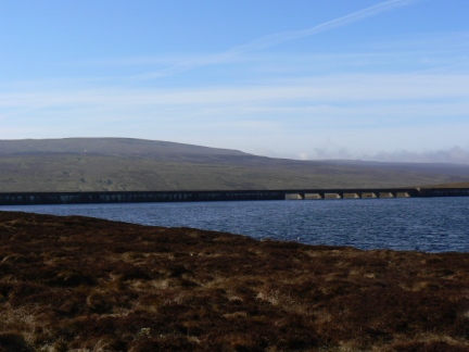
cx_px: 234
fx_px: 799
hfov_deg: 32.7
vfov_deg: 24.8
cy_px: 176
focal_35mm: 59
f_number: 7.1
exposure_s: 1/400
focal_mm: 9.8
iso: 80
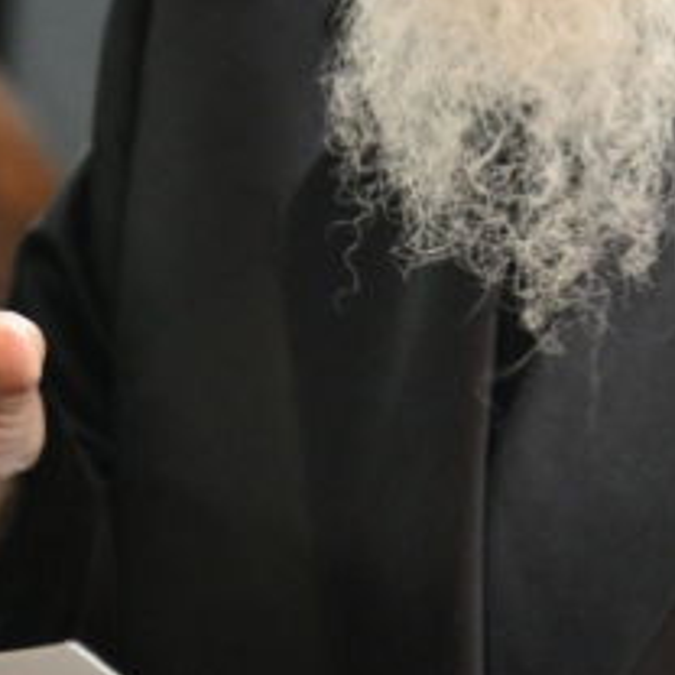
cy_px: -143
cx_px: 628
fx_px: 9685
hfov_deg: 4.0
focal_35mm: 439
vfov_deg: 4.0
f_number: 4
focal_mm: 105
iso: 1000
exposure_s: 1/200
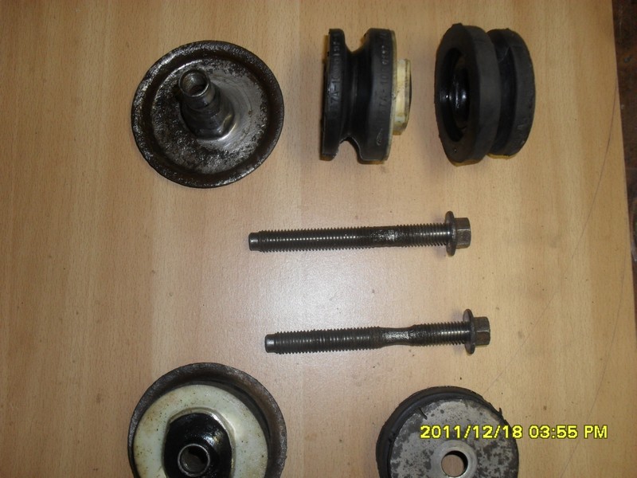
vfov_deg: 40.7
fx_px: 644
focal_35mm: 35
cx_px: 318
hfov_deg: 52.6
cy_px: 239
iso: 200
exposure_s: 1/45
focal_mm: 6.3
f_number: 3.2
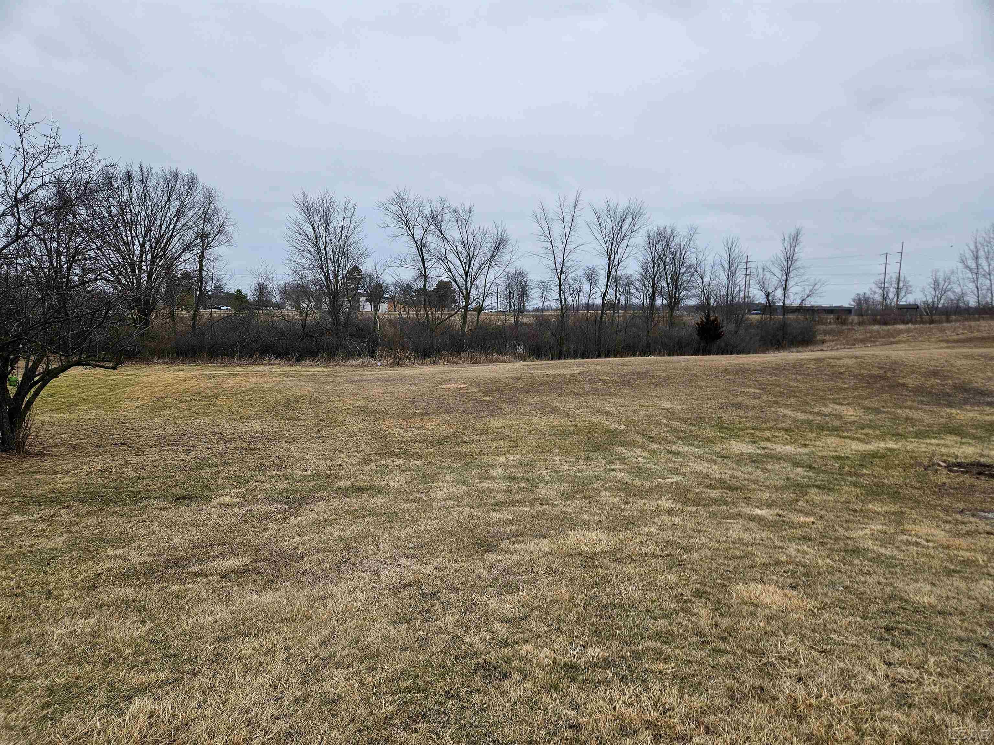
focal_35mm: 23
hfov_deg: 73.9
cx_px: 497
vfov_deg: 58.9
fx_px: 660
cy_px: 372
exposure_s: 1/892
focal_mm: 5.4
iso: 25
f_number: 1.8
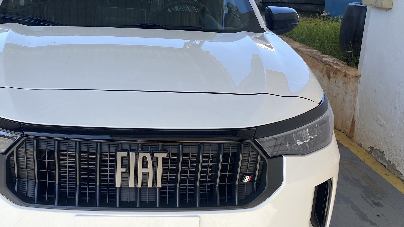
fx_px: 536
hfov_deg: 41.0
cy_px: 137
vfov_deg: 23.9
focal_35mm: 50
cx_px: 147
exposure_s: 1/579
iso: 32
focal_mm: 4.25
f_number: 1.8
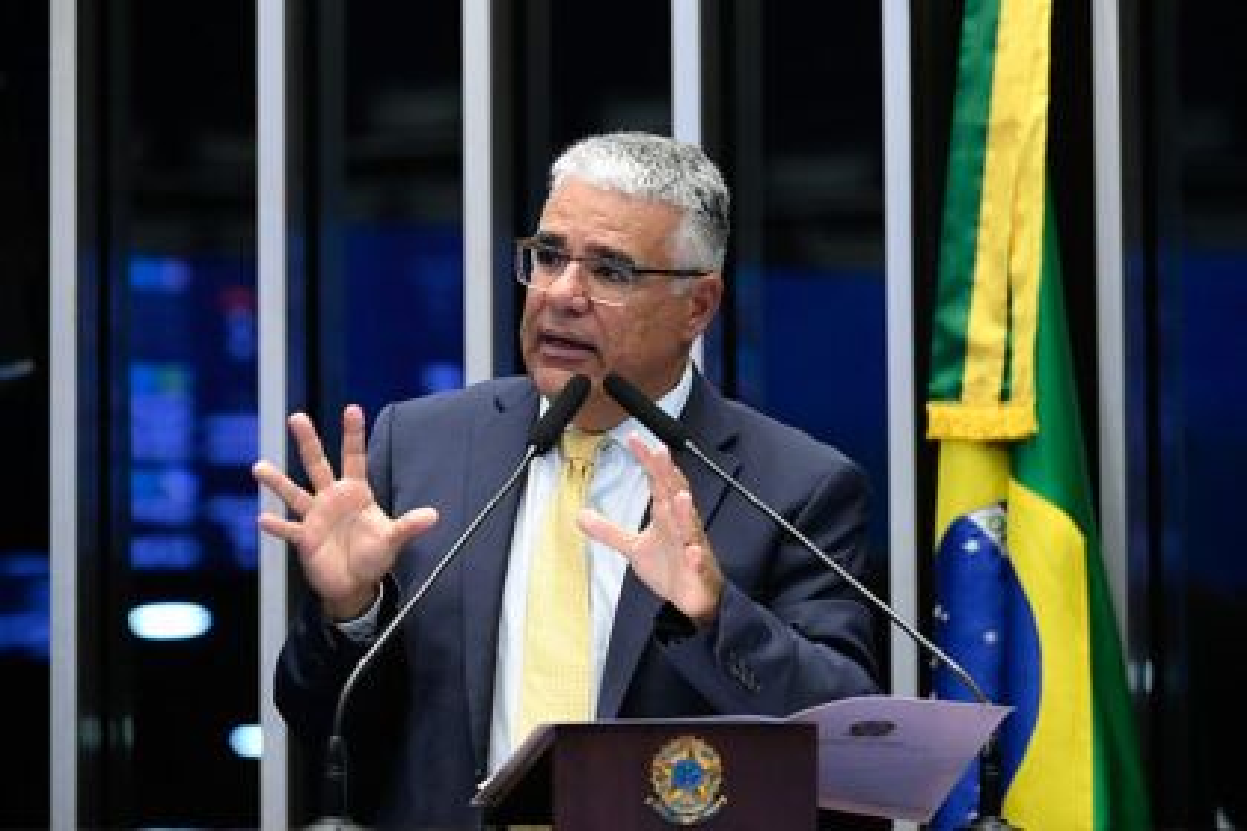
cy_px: 416
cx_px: 624
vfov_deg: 8.6
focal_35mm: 160
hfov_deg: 12.8
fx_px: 5542
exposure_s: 1/160
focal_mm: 160
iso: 6400
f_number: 4
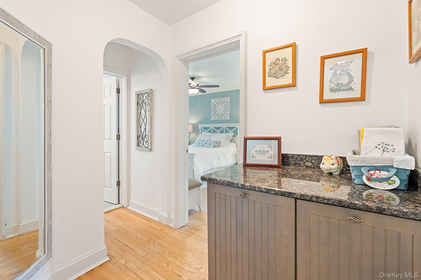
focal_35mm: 16
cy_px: 140
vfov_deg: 73.7
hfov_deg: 96.7
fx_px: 187
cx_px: 210
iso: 320
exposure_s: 1.6
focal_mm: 16
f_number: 10
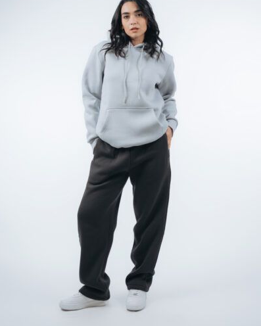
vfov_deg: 31.6
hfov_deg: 25.6
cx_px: 130
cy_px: 146
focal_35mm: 60
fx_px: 575
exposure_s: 1/160
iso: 400
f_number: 2.8
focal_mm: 35
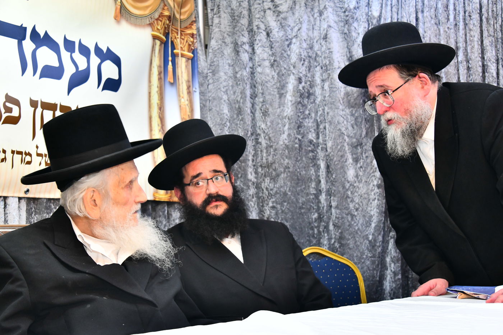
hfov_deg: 34.5
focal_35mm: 58
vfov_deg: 23.4
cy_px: 168
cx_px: 252
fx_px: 810
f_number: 6.3
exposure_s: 1/125
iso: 2500
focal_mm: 58
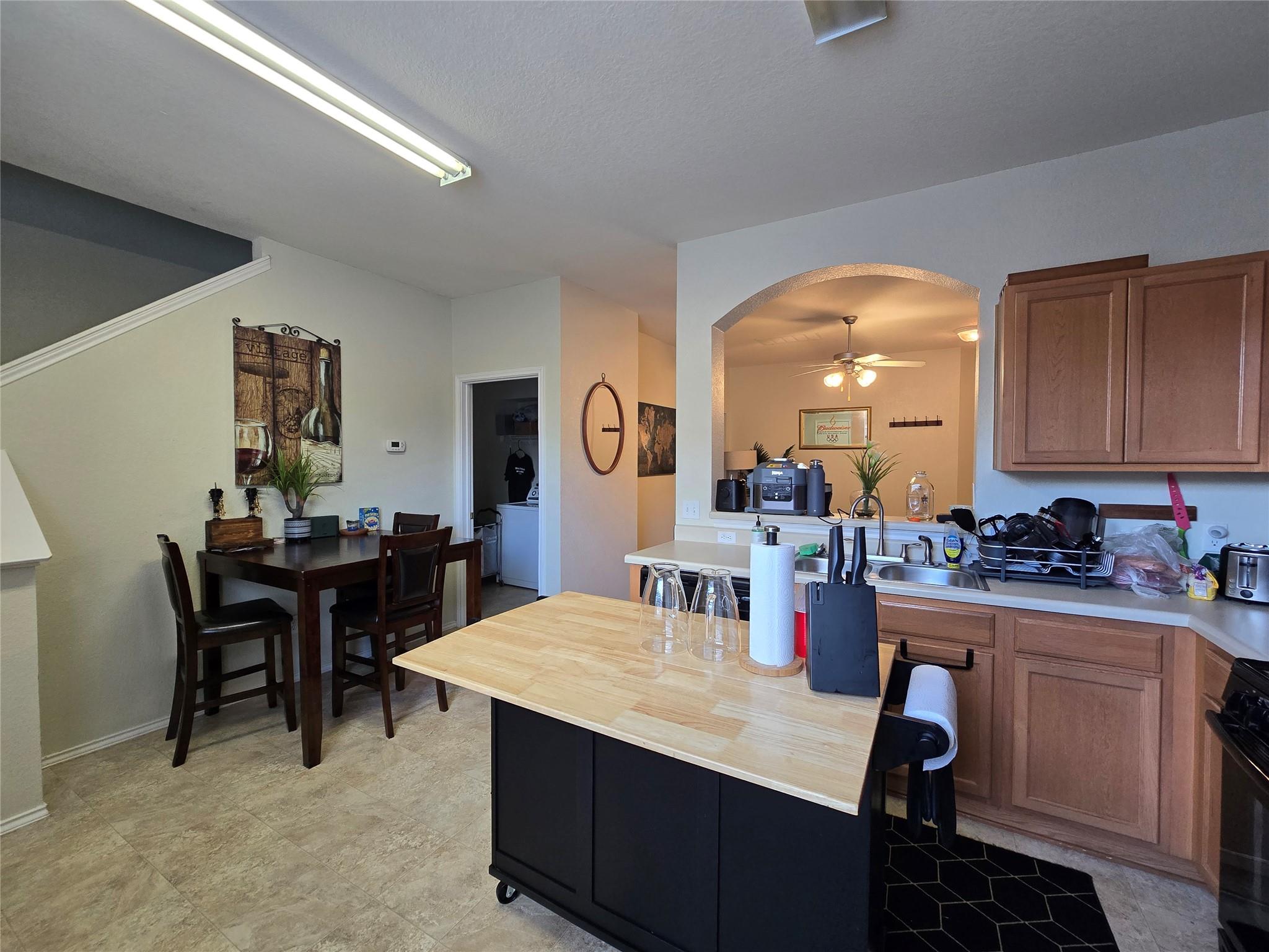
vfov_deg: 89.9
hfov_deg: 106.2
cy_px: 476
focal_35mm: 13
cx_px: 634
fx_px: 477
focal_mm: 2.2
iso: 160
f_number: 2.2
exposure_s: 1/60
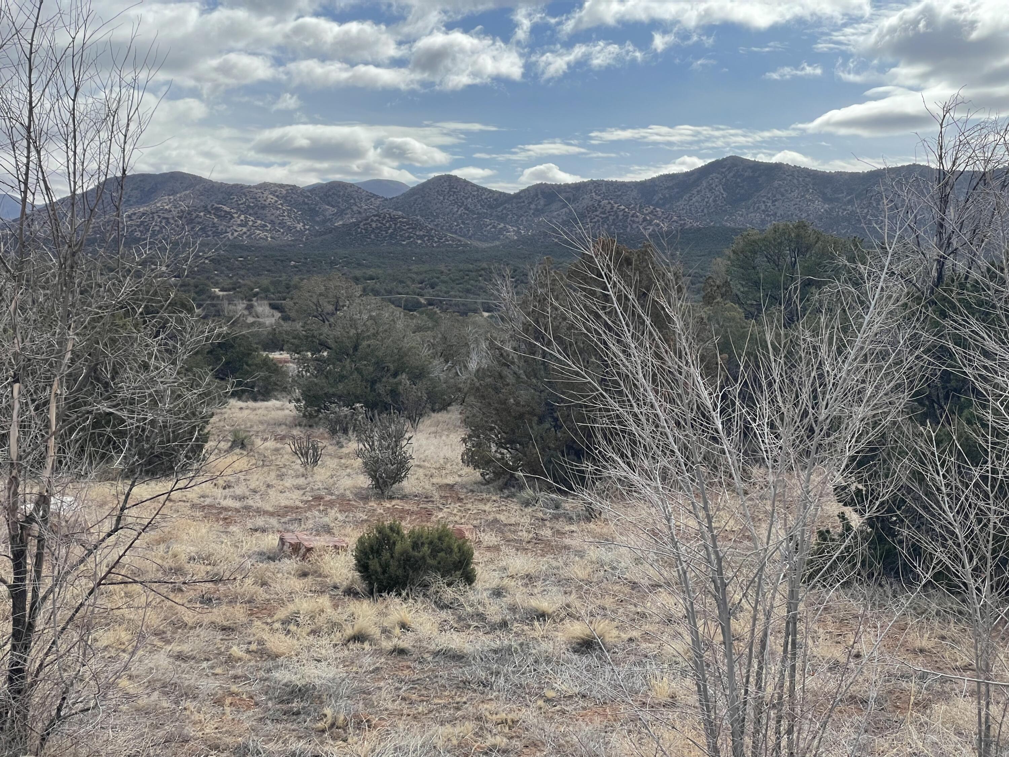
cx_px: 504
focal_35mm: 52
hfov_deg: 36.8
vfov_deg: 28.0
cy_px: 378
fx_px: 1516
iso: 25
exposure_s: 1/2398
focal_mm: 6
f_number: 2
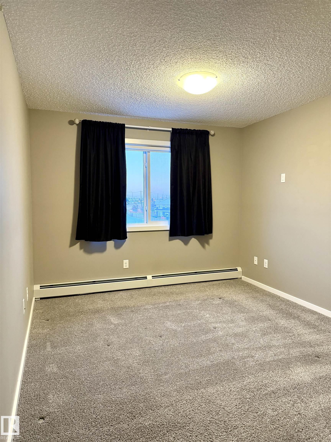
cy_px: 221
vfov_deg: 71.6
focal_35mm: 24
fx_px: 306
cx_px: 166
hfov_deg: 56.8
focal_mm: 6.76
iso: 320
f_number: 1.78
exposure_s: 1/60
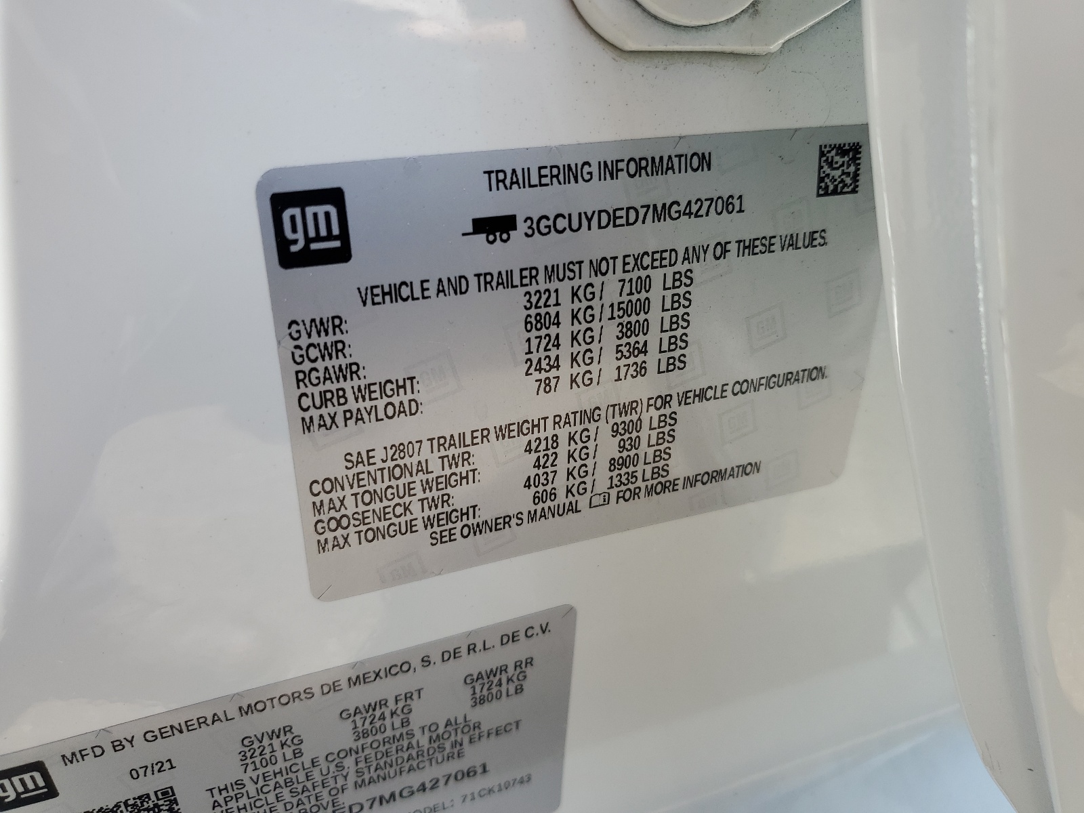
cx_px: 542
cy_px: 406
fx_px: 814
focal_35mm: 26
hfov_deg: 67.3
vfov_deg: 53.1
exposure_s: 1/385
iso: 50
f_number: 1.5
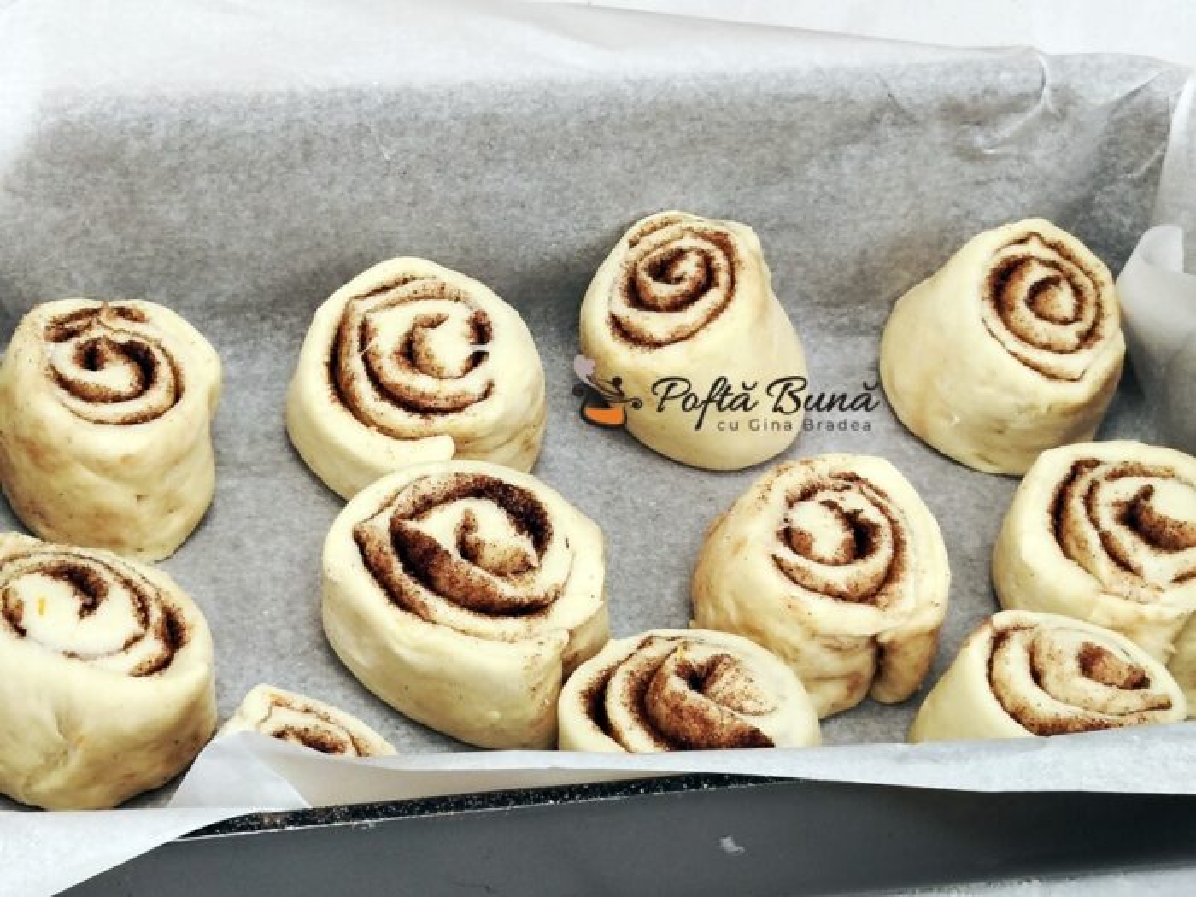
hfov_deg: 18.7
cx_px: 598
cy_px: 448
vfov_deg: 14.1
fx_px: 3628
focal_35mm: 105
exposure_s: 1/60
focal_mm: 5.25
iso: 291
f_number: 1.75
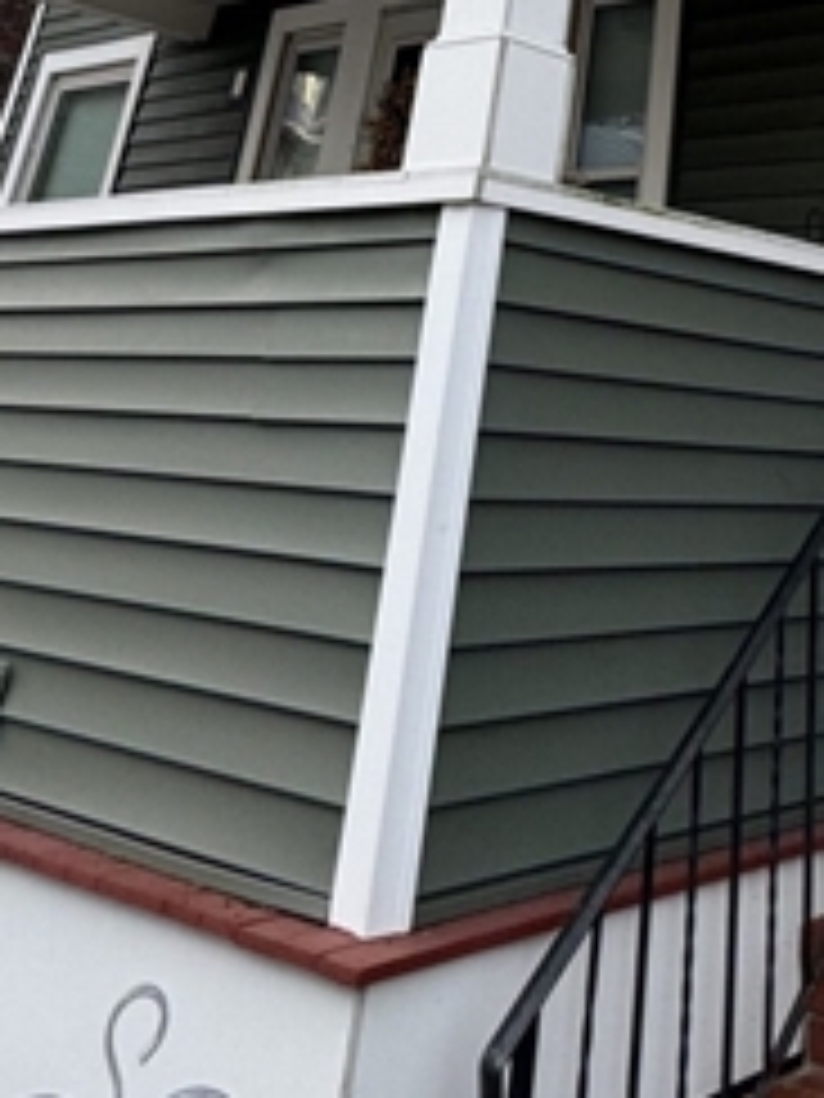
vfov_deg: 30.4
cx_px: 752
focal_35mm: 44
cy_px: -432
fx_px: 1397
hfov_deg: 31.3
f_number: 2.2
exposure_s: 1/99
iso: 80
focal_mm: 2.22
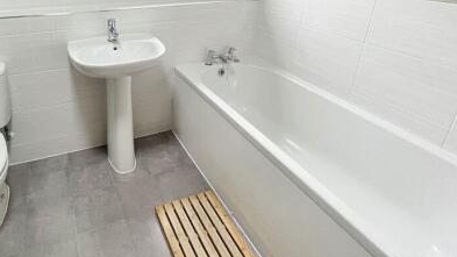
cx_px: 146
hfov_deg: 80.6
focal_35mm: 21
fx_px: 254
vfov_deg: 50.3
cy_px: 51
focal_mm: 1.6
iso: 125
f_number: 1.8
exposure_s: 1/50
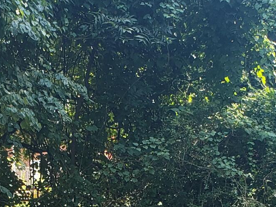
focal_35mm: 117
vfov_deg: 12.0
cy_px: 331
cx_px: 66
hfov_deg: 16.7
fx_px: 933
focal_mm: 4.3
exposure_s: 1/129
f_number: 2.4
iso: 50
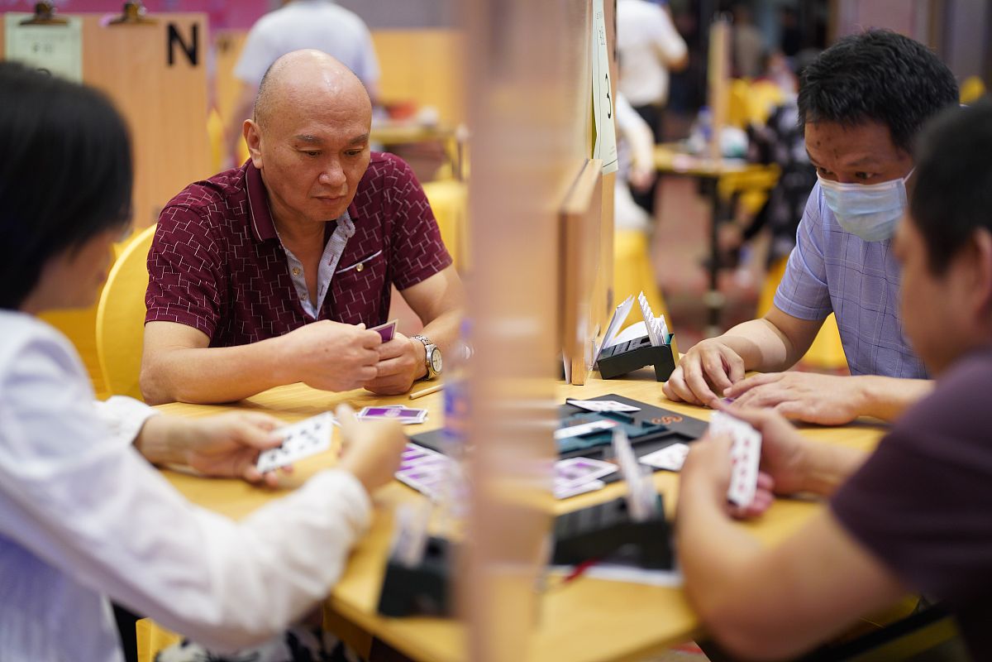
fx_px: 1378
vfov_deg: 27.0
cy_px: 331
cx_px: 496
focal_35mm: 50
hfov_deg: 39.6
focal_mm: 50
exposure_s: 1/200
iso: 800
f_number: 1.2
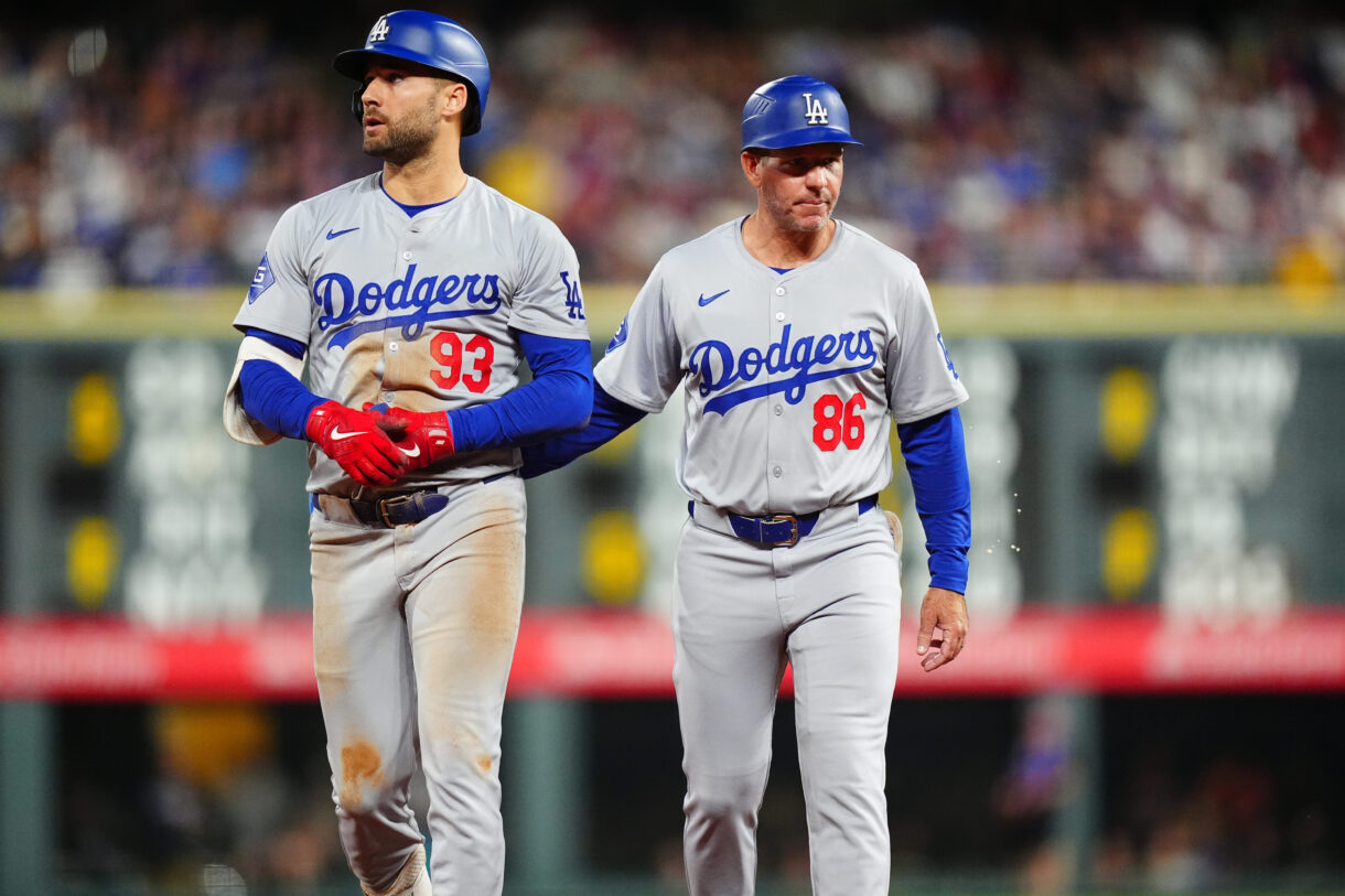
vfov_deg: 3.4
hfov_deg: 5.2
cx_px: 672
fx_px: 14941
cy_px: 448
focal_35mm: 400
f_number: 2.8
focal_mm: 400
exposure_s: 1/2500
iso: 5000
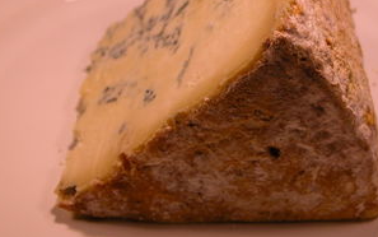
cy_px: 66
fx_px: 794
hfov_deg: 26.8
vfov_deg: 16.9
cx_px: 219
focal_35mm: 77
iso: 100
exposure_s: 1/122
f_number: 3.5
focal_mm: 13.7
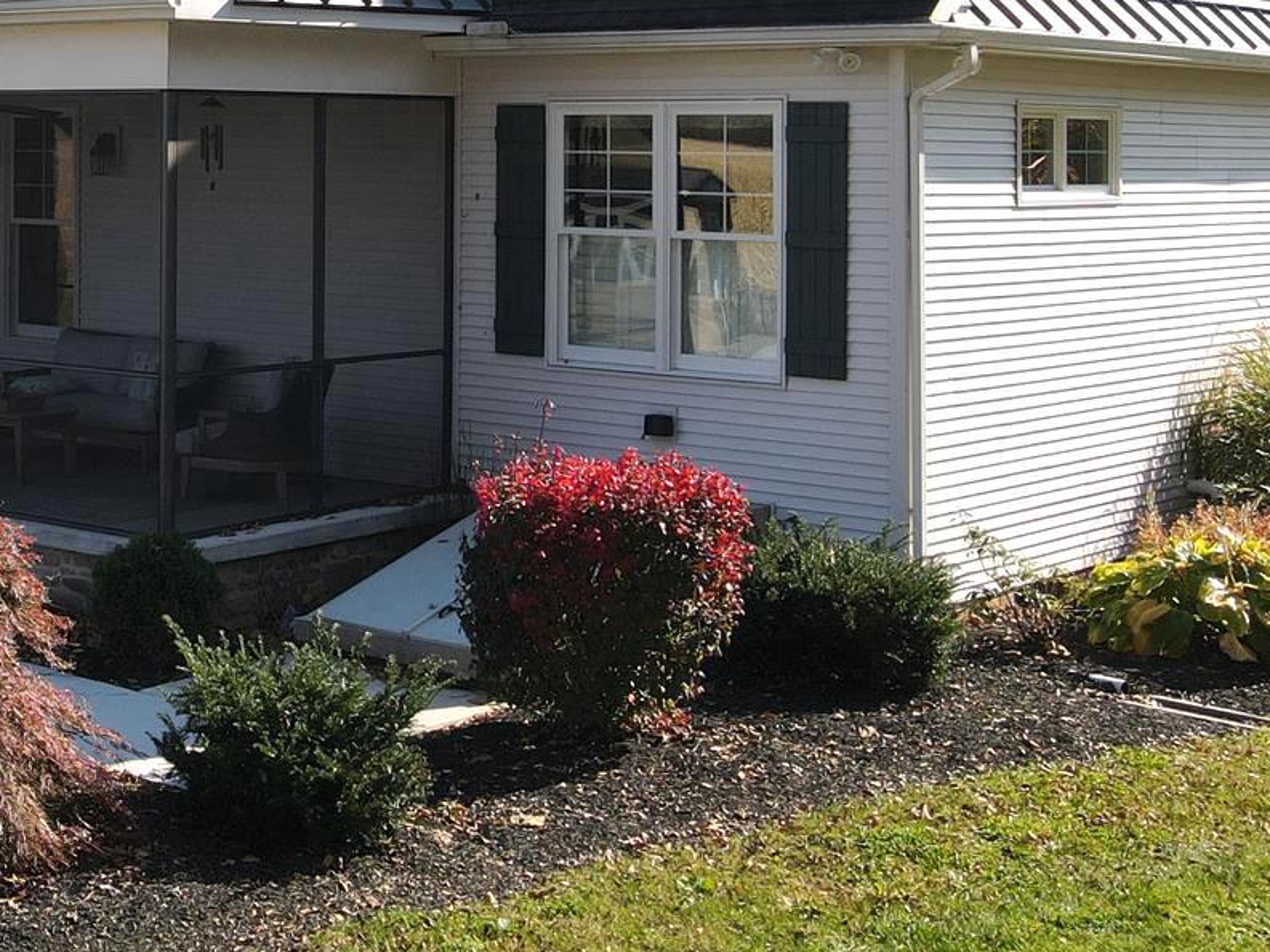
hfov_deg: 29.3
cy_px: 114
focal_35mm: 62
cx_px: 26
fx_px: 2275
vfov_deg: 23.1
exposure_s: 1/400
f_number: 2.8
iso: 100
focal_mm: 4.5
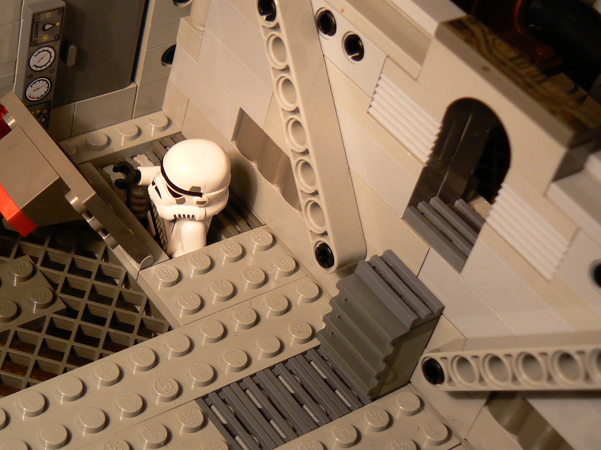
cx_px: 138
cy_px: 265
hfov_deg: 25.3
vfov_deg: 19.4
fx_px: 1319
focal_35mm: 76
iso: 100
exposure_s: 1/30
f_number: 2.8
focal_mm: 8
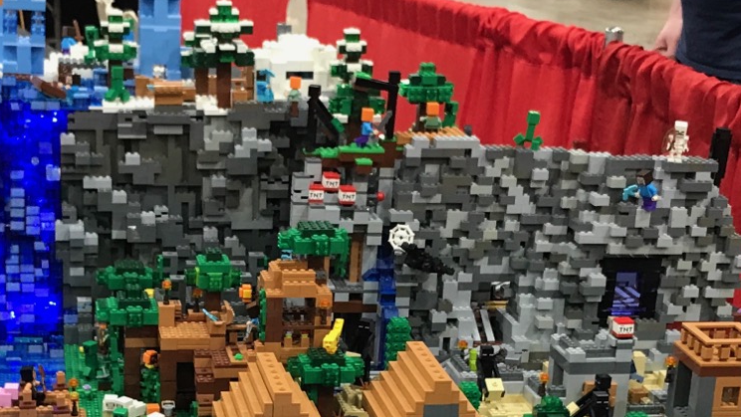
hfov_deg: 25.8
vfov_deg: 14.7
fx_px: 1612
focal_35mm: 82
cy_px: 329
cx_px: 281
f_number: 1.8
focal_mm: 3.99
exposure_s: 1/15
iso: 40
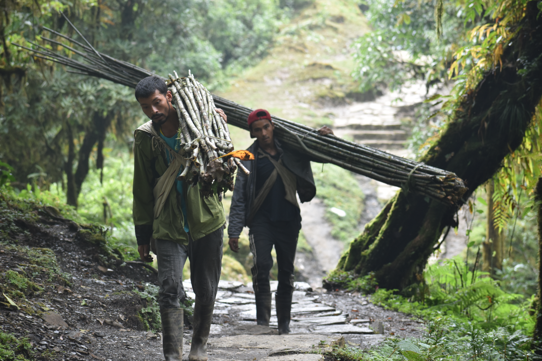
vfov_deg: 8.3
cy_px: 180
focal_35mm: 165
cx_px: 271
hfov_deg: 12.5
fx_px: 2484
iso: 400
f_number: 5.6
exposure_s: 1/125
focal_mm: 110
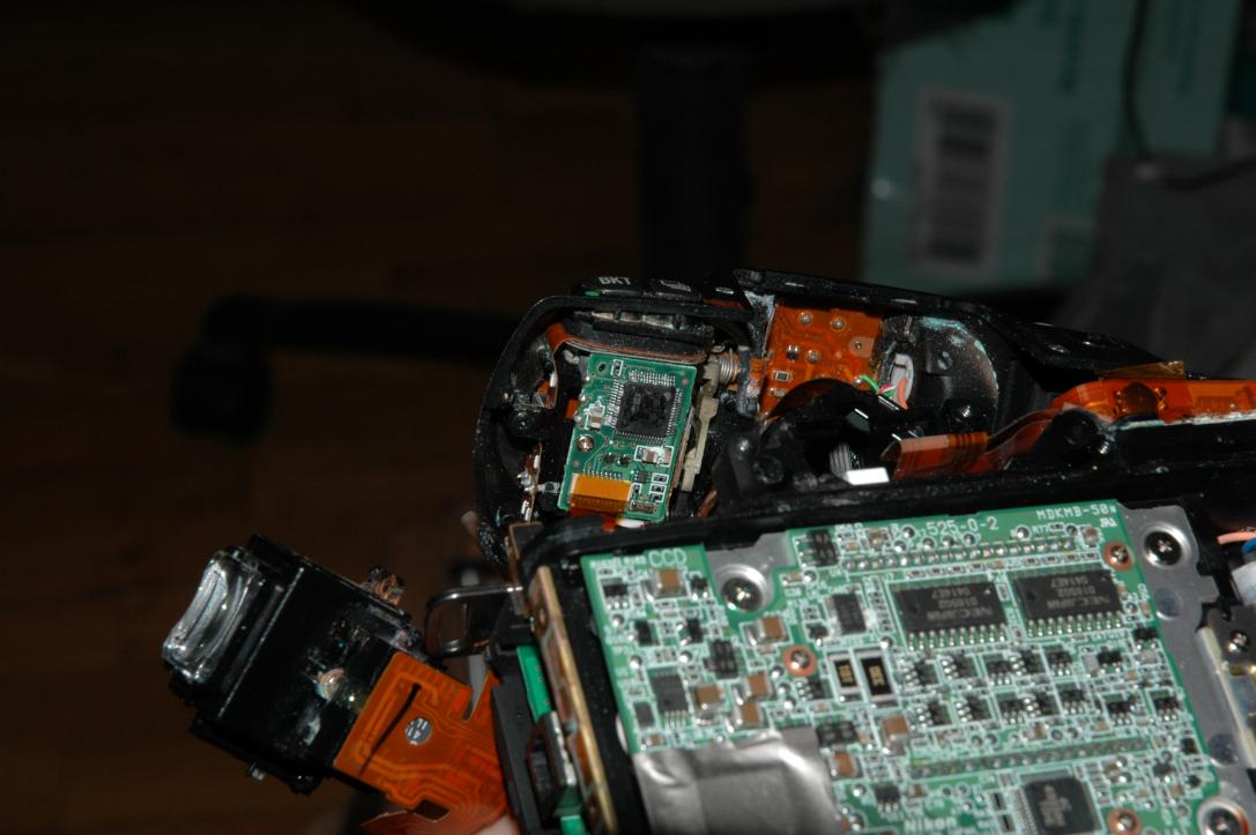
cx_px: 628
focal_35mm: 105
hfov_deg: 19.5
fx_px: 3660
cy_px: 418
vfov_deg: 13.0
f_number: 16
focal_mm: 70
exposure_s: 1/60
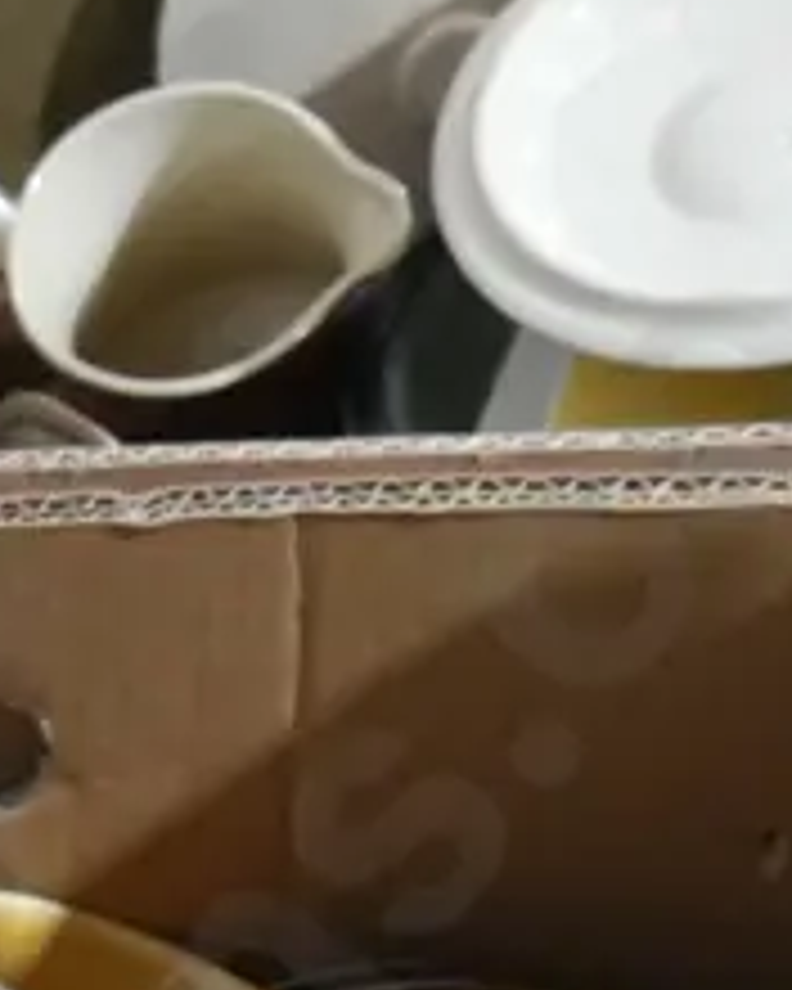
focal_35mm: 164
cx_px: -281
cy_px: 1728
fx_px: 4805
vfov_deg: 11.0
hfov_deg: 9.2
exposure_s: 1/60
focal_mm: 18
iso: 2500
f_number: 4
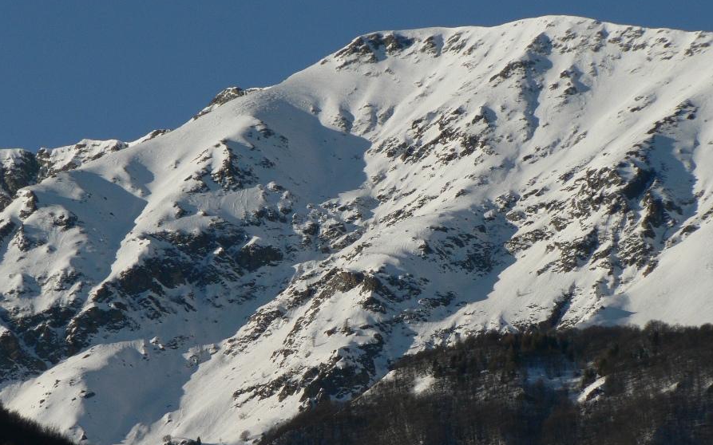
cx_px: 356
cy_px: 234
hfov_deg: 7.0
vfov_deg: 4.4
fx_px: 5829
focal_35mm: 300
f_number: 5.6
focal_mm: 47
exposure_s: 1/1000
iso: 100
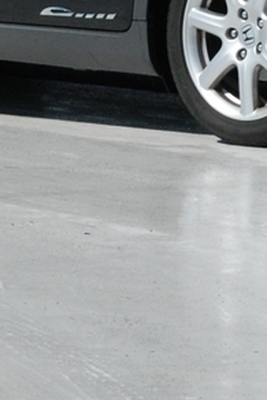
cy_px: -45
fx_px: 18103
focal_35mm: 1629
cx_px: 5
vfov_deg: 1.3
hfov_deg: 0.8
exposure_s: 1/4000
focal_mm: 165
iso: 400
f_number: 5
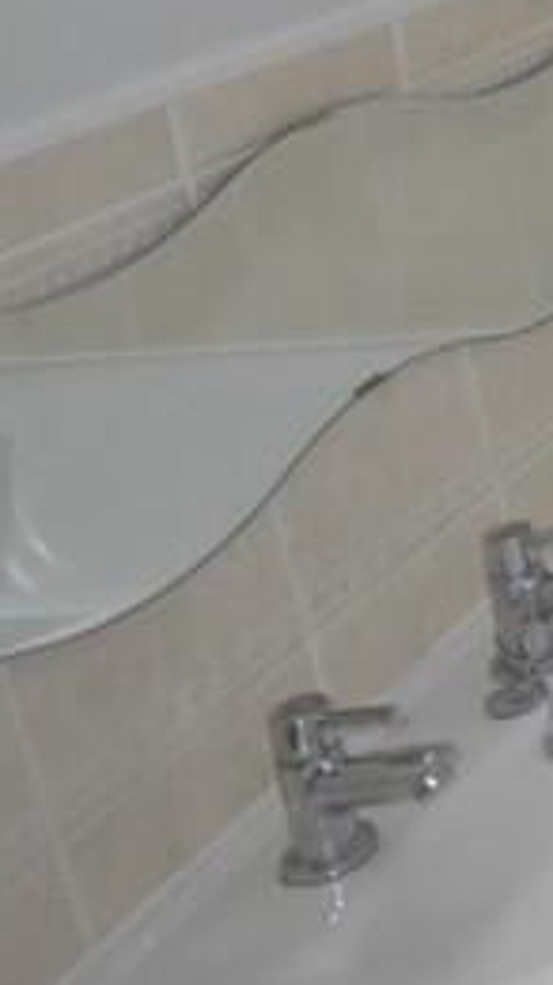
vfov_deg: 30.5
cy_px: -78
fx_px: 1618
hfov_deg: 11.6
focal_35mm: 62
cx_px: 1621
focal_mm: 10
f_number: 5
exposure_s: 1/200
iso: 800
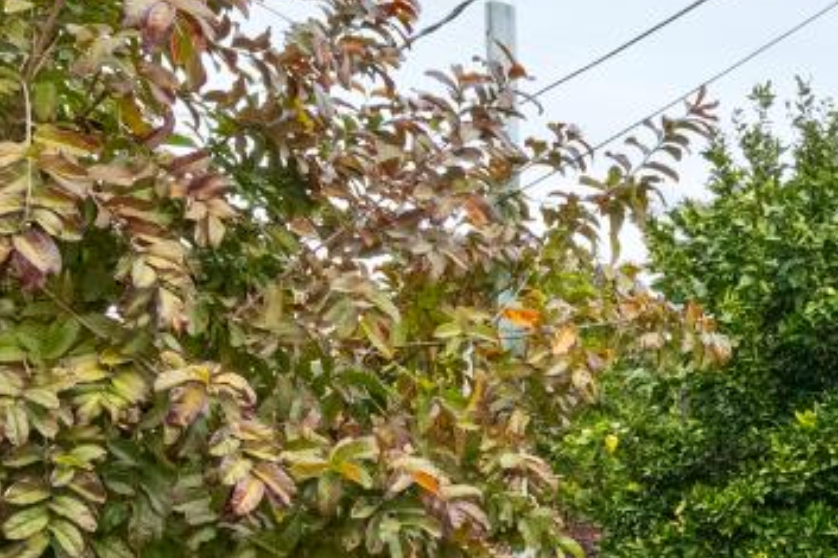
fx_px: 1582
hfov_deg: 28.1
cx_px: 812
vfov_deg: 19.6
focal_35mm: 68
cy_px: 511
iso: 2500
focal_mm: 16
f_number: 10
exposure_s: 1/1250
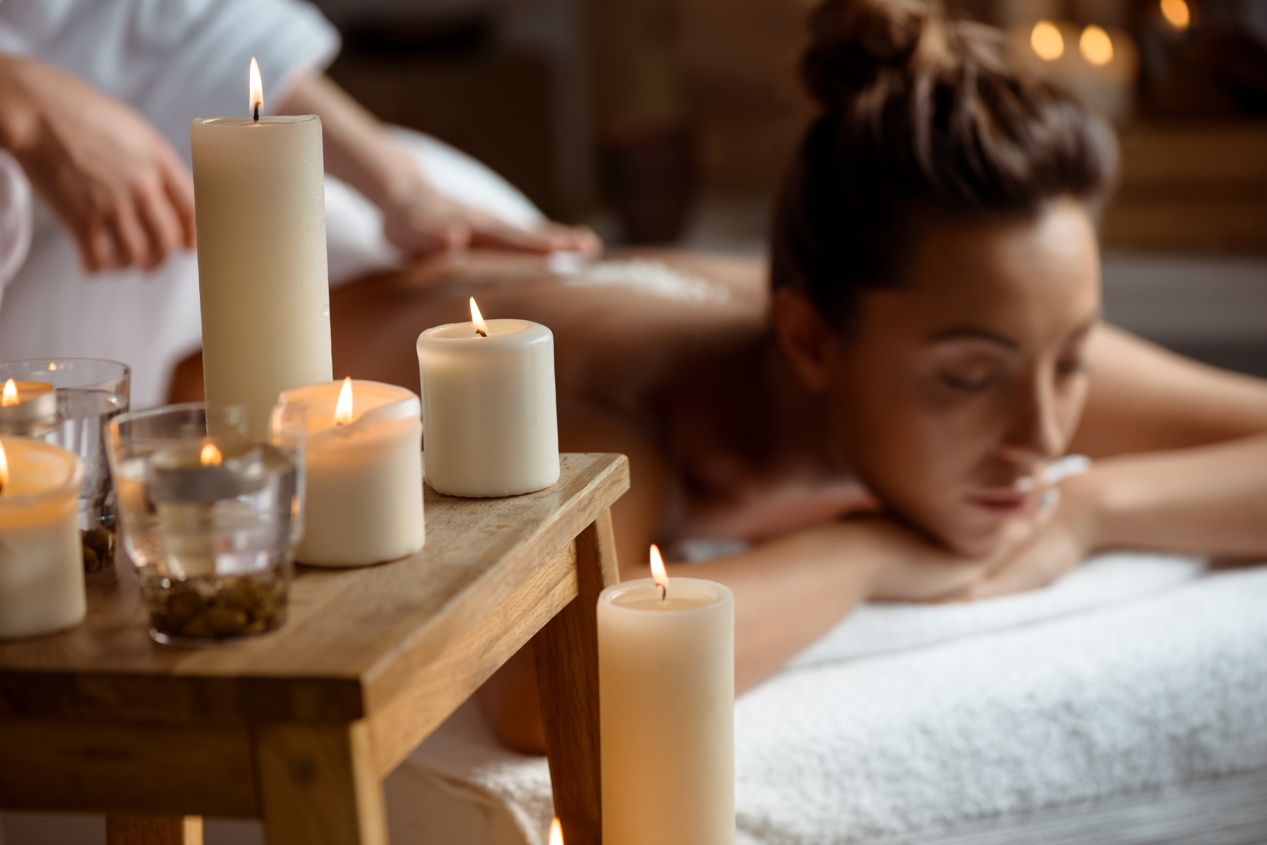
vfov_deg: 13.1
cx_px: 634
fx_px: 3696
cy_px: 422
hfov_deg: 19.5
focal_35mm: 105
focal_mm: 105
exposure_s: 1/160
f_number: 4
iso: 100
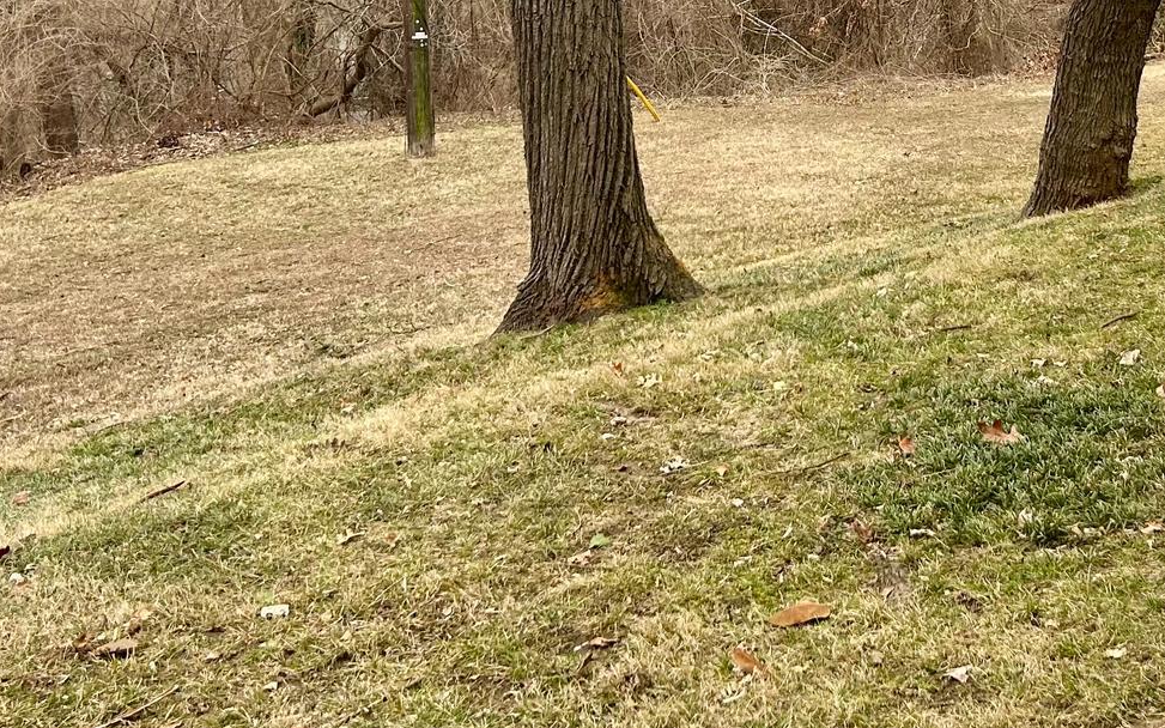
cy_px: 37
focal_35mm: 58
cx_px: 838
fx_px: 1841
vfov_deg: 21.7
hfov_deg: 34.5
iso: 50
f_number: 1.5
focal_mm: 5.7
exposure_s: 1/611
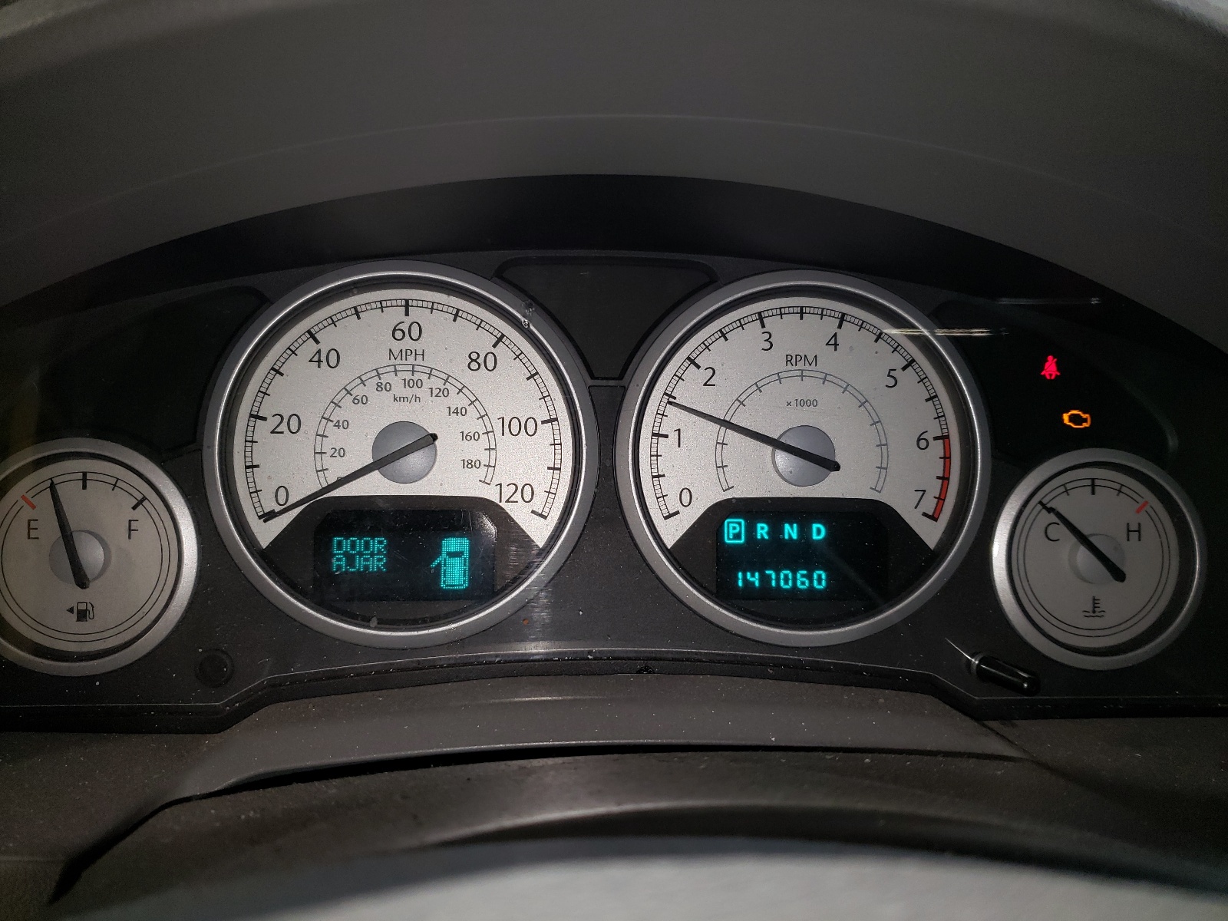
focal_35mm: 26
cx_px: 614
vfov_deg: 53.1
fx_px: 922
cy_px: 460
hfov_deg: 67.3
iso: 81
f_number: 1.5
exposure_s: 1/100
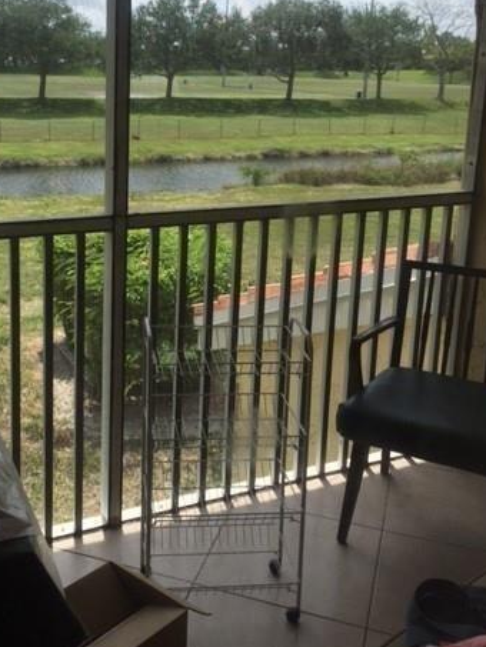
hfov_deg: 34.8
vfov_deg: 45.3
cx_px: 163
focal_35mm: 41
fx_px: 767
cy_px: 234
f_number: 2.2
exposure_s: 1/1522
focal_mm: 4.15
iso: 32
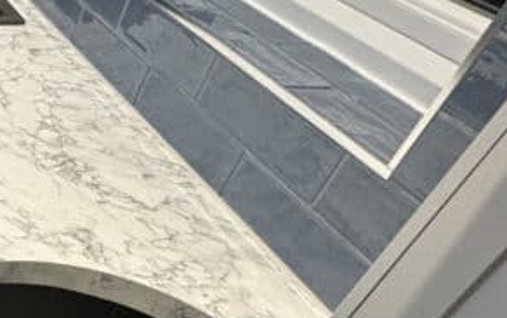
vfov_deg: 22.3
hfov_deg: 26.2
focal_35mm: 52
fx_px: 719
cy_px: 414
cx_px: -285
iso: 200
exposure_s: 1/100
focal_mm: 2.22
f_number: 2.2
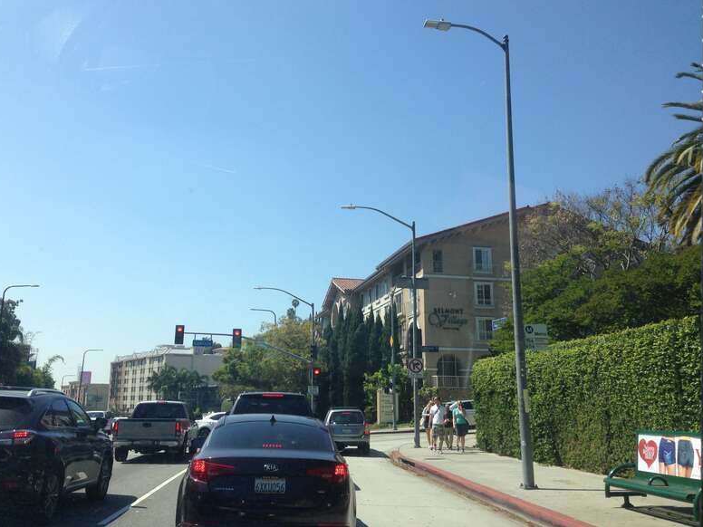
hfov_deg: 54.0
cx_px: 350
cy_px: 256
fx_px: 690
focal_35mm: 34
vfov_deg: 41.8
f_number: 2.4
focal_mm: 4.12
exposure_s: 1/1290
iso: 50
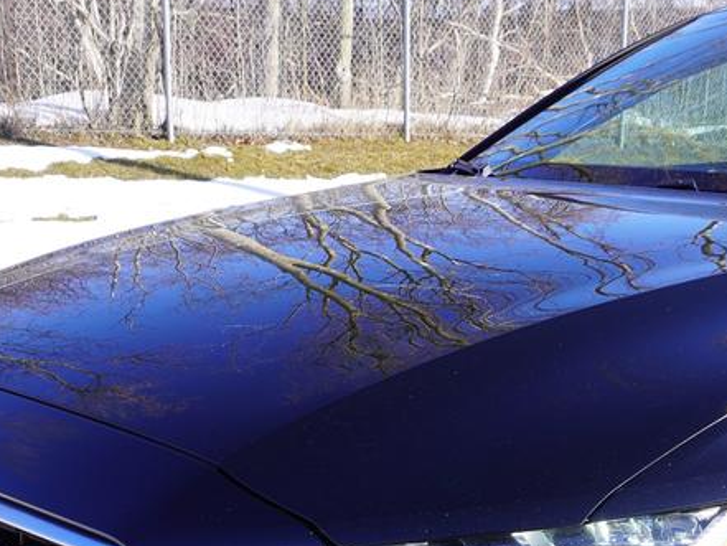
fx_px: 1408
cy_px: 546
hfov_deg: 27.9
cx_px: 646
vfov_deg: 21.2
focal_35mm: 67
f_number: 7.1
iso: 100
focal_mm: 16
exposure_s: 1/100
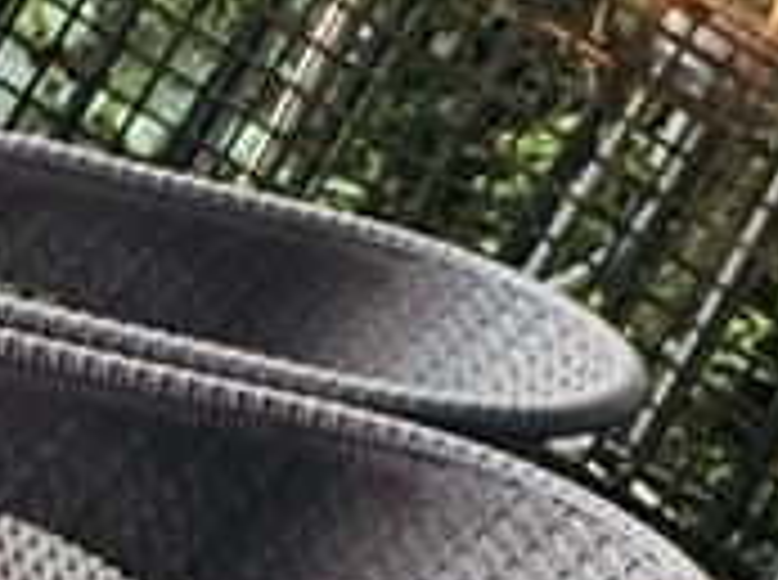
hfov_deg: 12.3
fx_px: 3589
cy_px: 652
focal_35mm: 160
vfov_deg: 9.2
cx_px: 661
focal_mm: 2.69
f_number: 1.9
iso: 250
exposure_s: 1/40
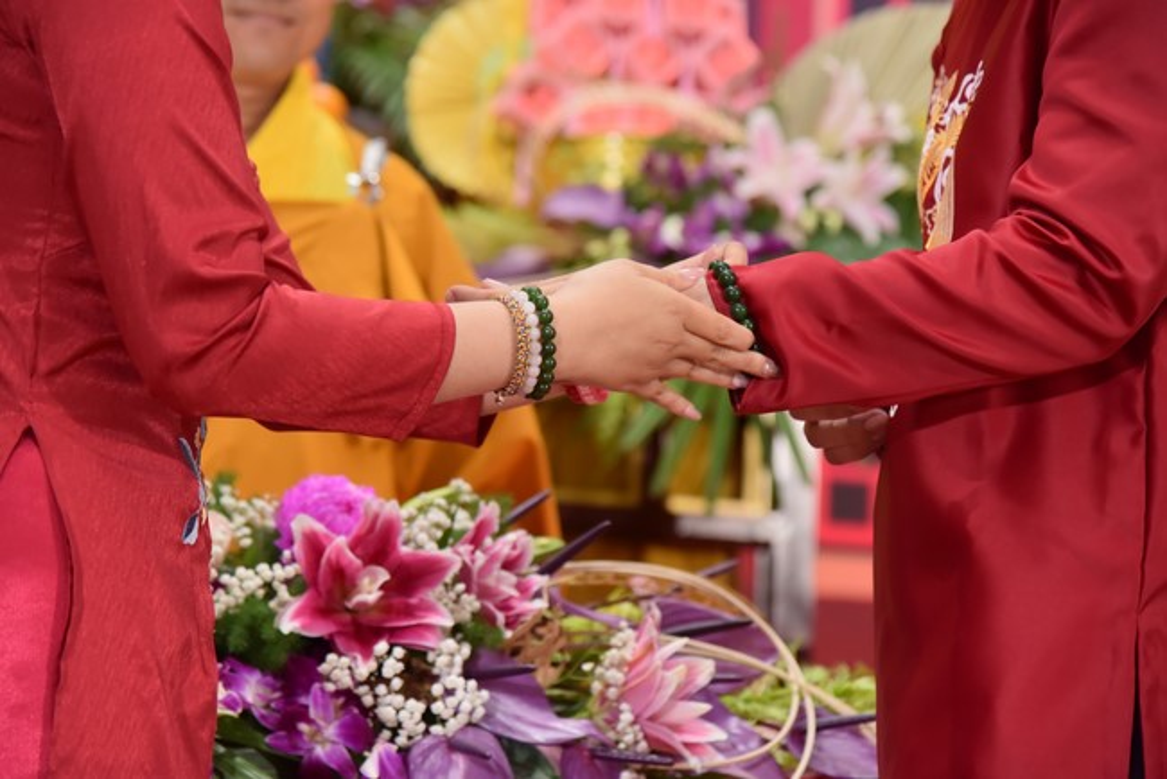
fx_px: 3892
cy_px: 390
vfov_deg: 11.4
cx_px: 584
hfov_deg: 17.1
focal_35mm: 120
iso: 1000
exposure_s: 1/125
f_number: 4.5
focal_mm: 120
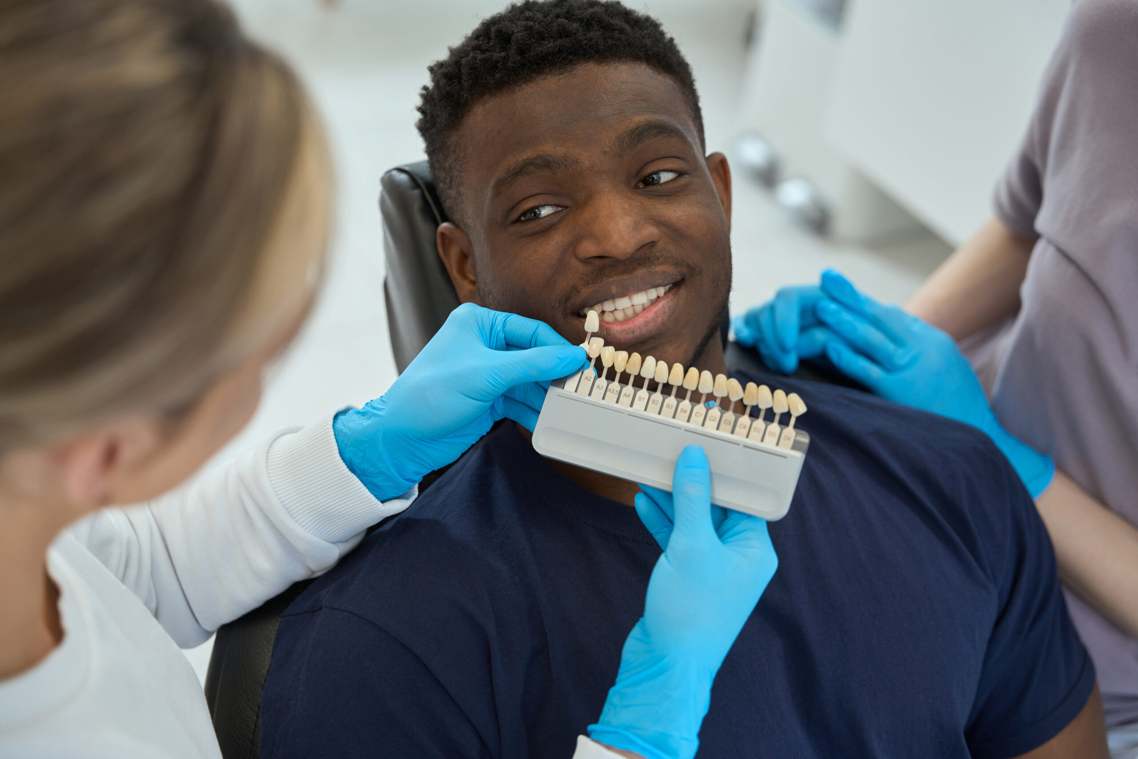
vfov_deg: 25.9
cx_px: 569
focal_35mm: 52
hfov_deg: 38.0
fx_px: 1653
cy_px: 380
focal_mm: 52.3
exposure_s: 1/250
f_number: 2.8
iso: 320
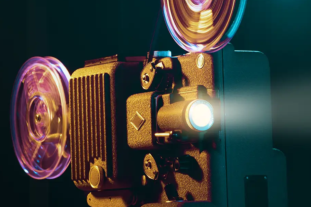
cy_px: 100
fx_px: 1917
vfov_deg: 6.2
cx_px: 299
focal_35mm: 222
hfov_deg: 9.2
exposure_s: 1
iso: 64
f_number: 14
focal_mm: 105
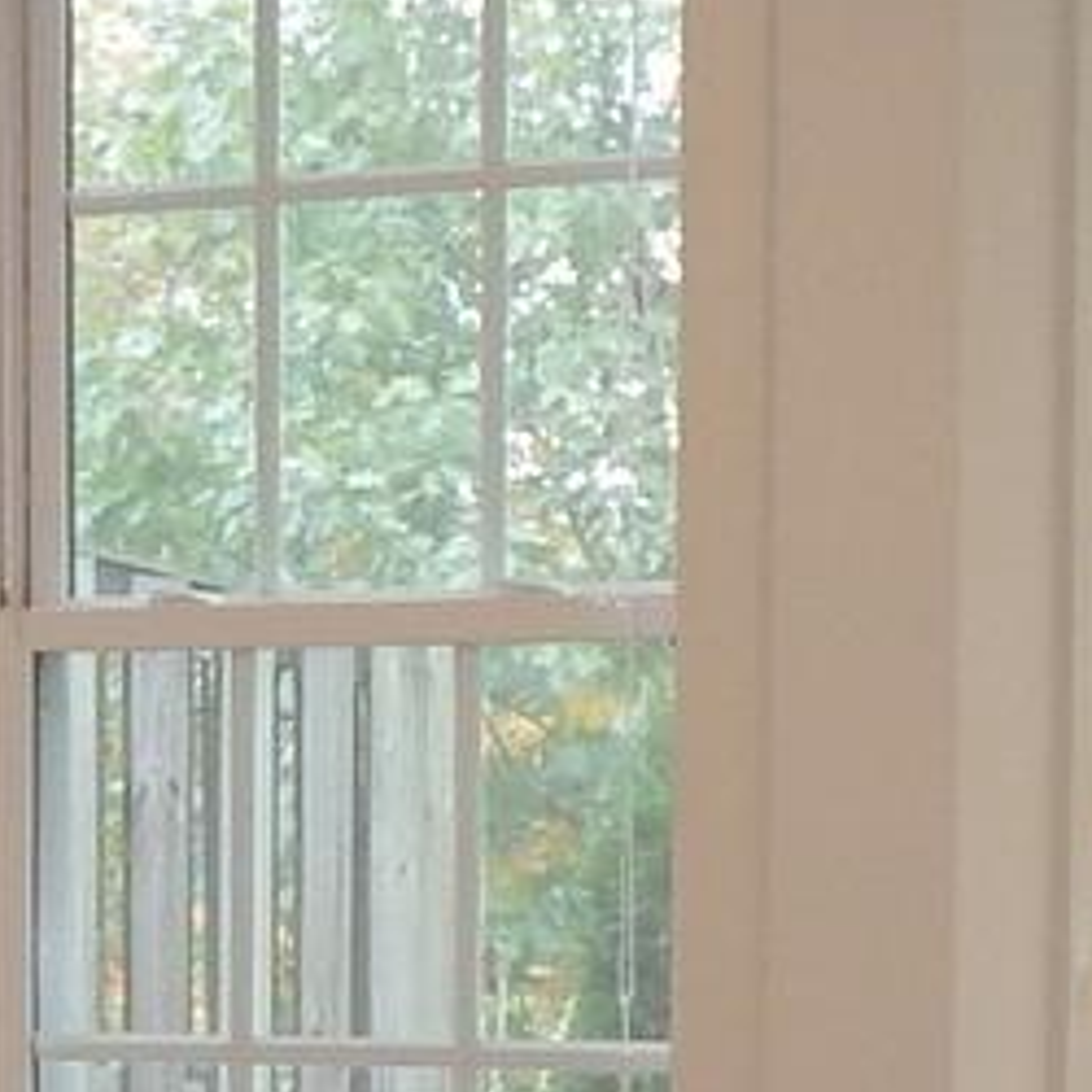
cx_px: 930
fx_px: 5675
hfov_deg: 10.9
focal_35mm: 159
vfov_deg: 10.7
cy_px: 1485
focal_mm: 4
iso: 160
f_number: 3
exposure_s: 1/30
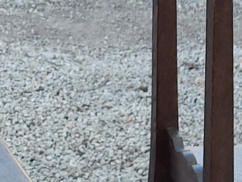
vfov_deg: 9.0
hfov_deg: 11.1
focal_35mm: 164
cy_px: 154
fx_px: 1147
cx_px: -214
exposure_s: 1/120
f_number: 1.8
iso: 64
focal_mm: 5.23
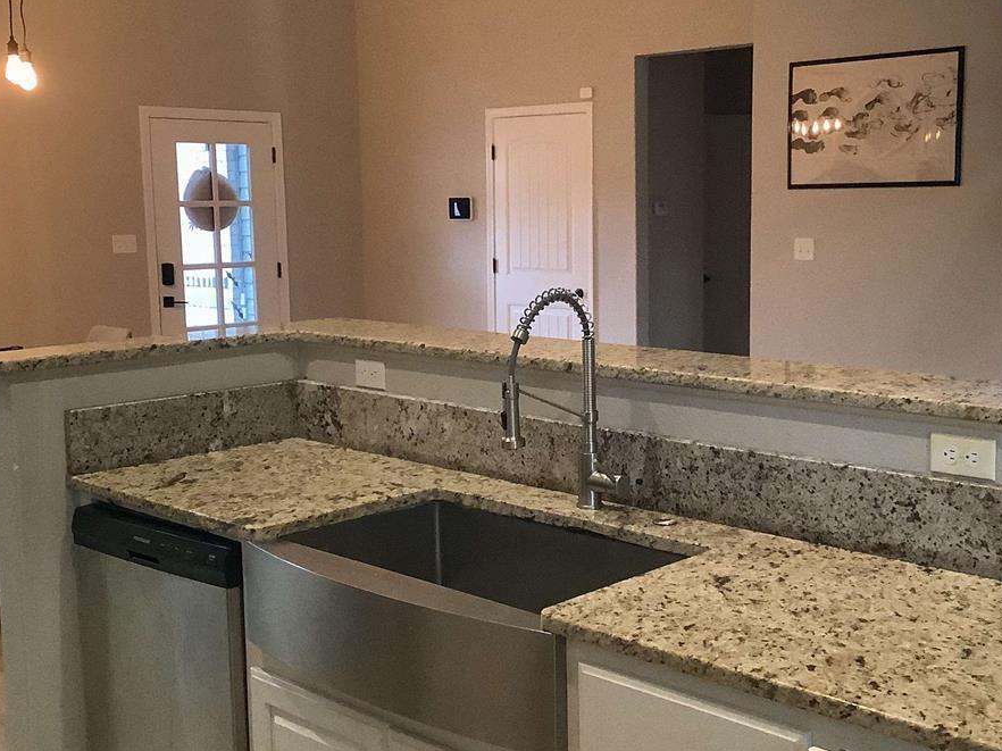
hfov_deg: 42.0
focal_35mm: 45
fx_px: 1302
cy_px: 370
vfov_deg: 32.2
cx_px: 571
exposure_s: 1/40
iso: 320
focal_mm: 3.3
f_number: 2.4
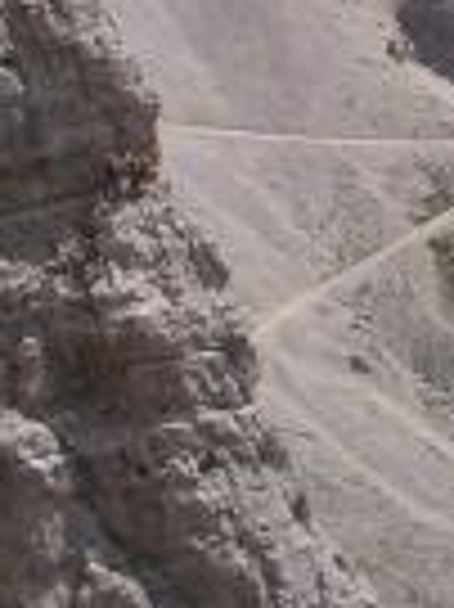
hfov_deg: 8.9
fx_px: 2907
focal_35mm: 166
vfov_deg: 11.7
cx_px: 342
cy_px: -95
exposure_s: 1/500
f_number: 4.3
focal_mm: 5.8
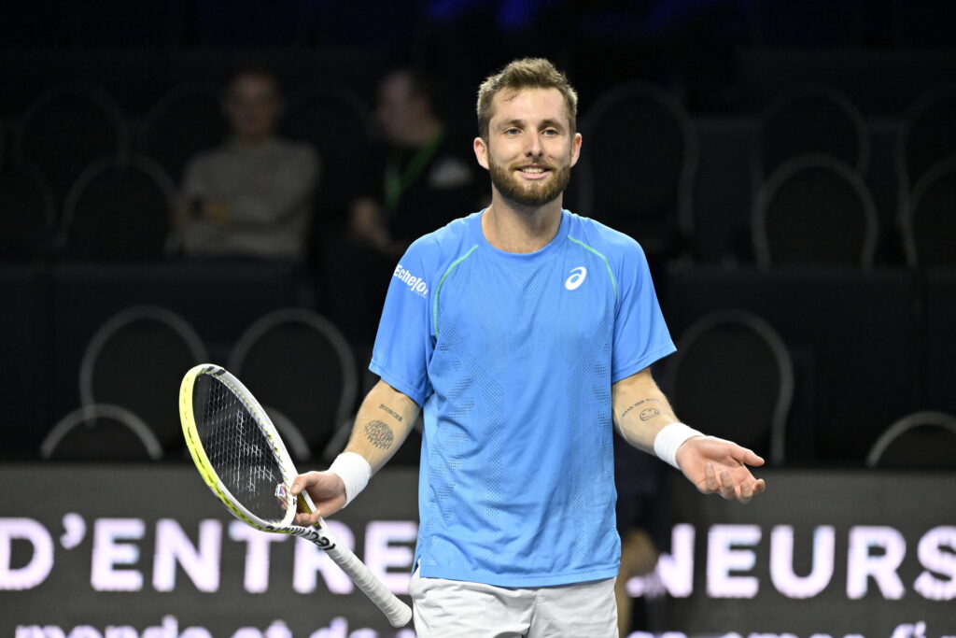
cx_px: 478
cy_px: 319
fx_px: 7702
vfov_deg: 4.7
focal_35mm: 290
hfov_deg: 7.1
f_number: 5
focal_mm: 290
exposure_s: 1/1250
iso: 6400
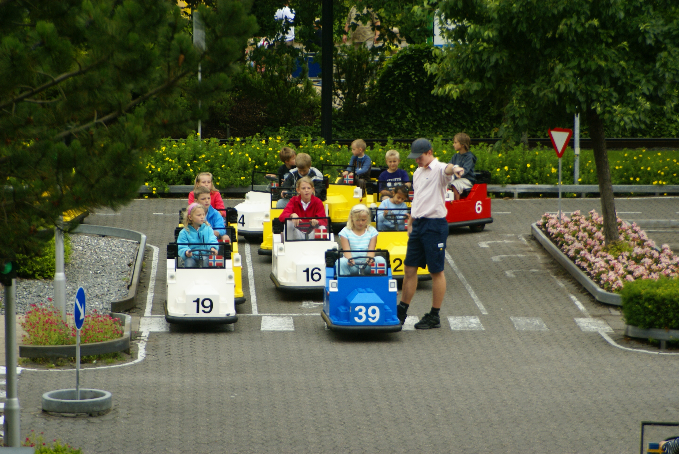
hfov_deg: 13.0
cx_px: 340
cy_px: 227
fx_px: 2973
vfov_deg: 8.7
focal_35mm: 158
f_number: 5.6
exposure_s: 1/160
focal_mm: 105
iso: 200
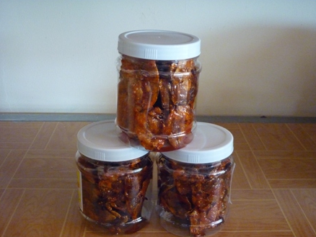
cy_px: 120
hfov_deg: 41.2
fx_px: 420
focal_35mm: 46
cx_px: 159
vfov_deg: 31.5
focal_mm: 7.4
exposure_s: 1/50
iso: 800
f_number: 3.1
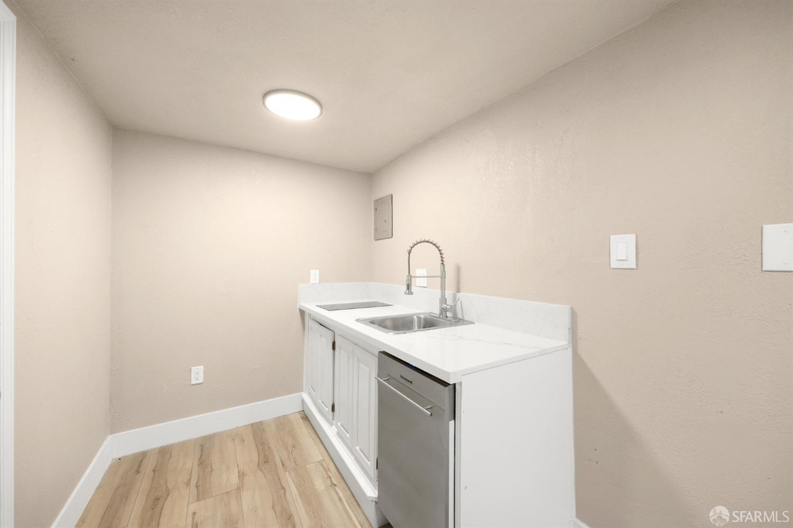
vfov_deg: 81.2
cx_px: 396
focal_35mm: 14
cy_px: 264
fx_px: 308
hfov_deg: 104.3
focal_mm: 14
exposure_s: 1/4
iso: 640
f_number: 8
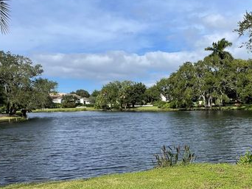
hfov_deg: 48.7
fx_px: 277
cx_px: 150
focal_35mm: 38
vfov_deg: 37.7
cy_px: 103
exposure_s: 1/4831
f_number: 1.6
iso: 32
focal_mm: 4.2
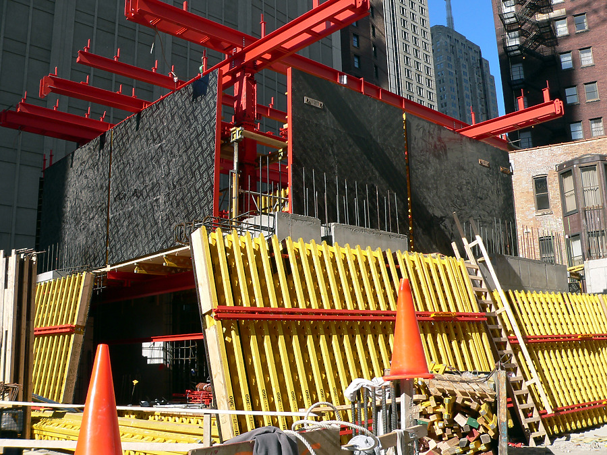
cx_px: 304
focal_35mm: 36
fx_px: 631
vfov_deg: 39.7
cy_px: 228
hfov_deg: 51.4
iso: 80
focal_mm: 6
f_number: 4
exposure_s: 1/500
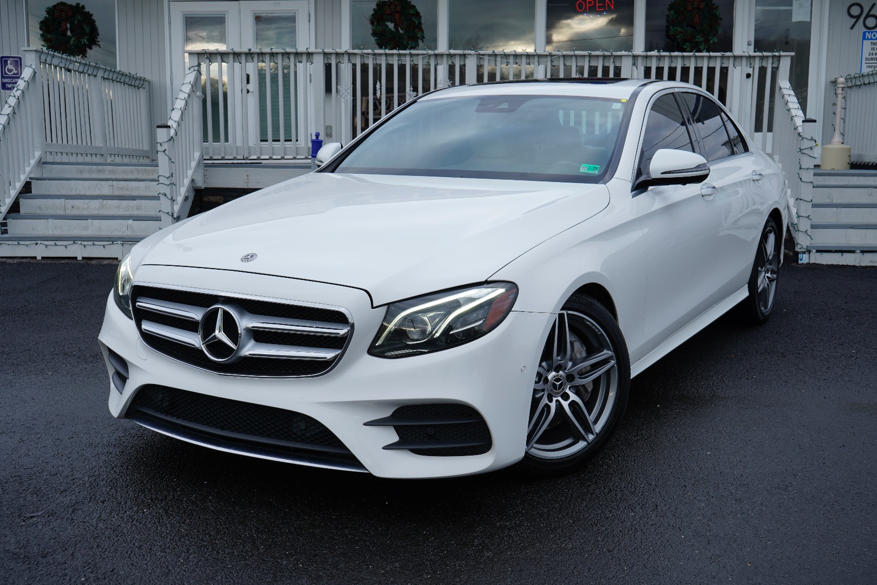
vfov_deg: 35.1
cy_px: 292
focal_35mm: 38
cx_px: 438
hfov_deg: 50.7
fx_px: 926
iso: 100
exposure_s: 1/40
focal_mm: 38
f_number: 9
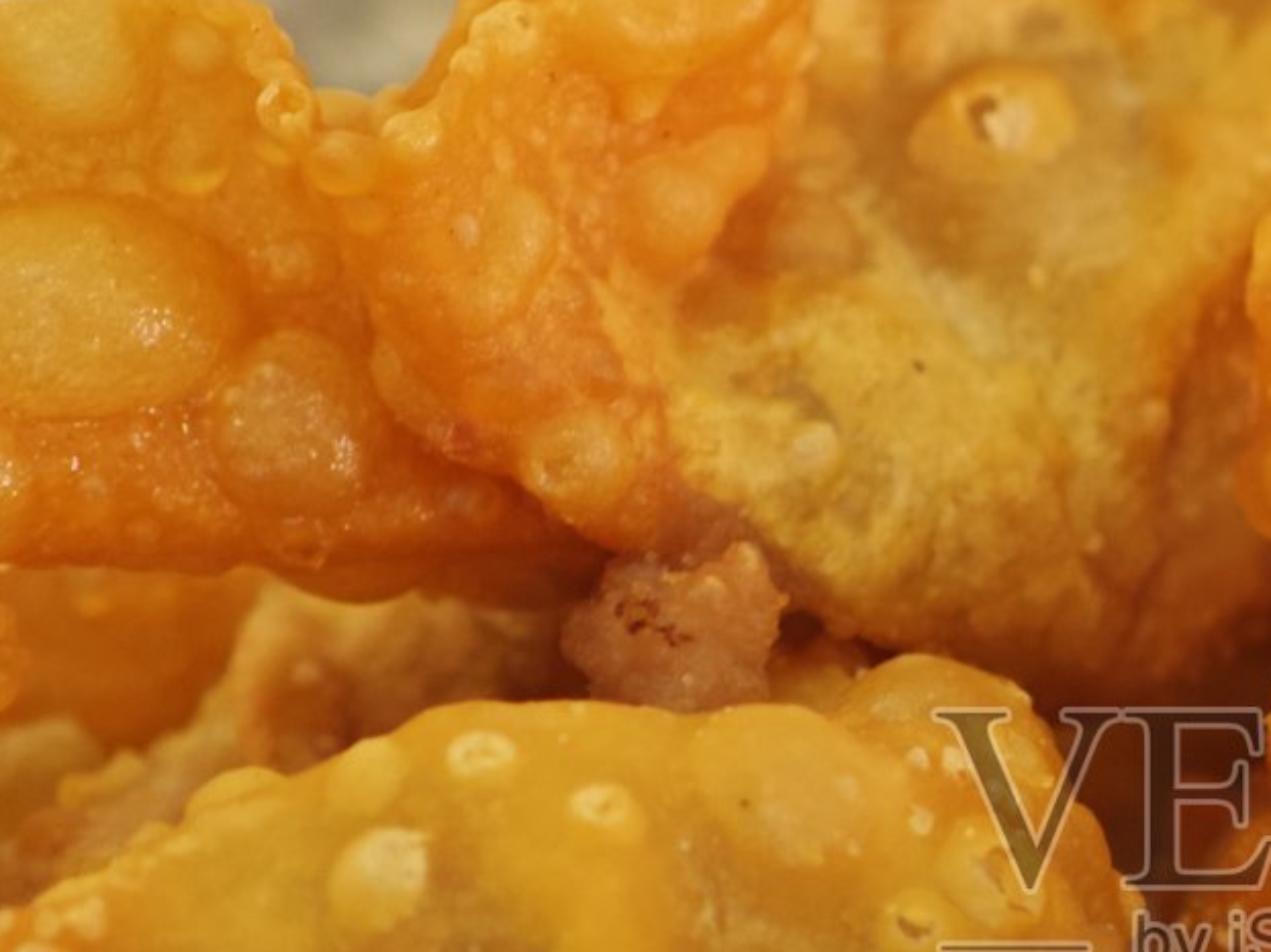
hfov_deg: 10.2
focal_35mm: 193
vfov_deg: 7.7
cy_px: 848
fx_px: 7084
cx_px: 1277
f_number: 1.8
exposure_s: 1/37.3
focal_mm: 12.28
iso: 250
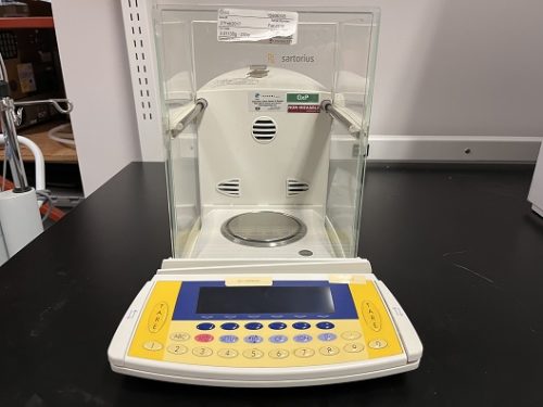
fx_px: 408
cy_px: 204
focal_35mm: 26
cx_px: 272
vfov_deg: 53.1
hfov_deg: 67.3
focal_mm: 5.1
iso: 160
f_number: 1.6
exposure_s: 1/60
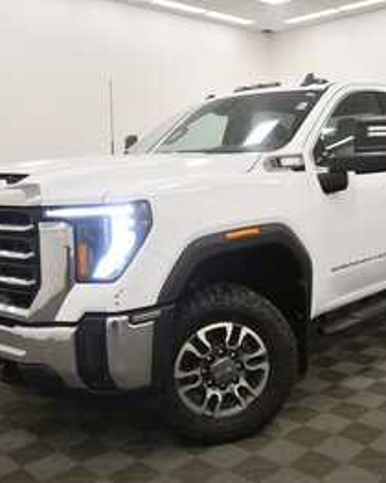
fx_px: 572
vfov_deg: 45.8
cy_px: 243
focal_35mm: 40
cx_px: 246
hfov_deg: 37.0
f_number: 5.6
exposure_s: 1/200
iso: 800
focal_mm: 19
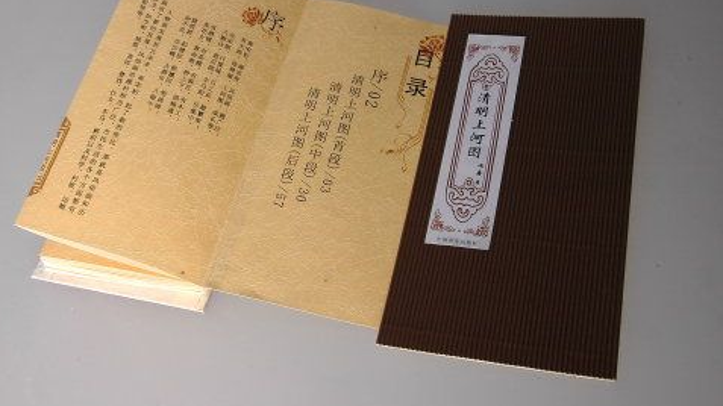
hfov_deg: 46.8
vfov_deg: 27.3
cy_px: 166
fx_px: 834
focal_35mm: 44
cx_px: 358
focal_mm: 27
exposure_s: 1/500
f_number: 25
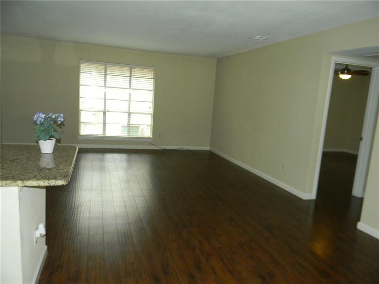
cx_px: 190
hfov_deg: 63.4
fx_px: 307
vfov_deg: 49.7
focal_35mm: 28
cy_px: 142
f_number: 3.5
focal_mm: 5
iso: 200
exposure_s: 1/33.3
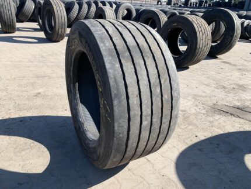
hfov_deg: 67.3
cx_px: 126
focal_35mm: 26
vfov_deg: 53.1
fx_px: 189
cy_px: 94
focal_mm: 4.25
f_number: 1.8
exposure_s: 1/1136
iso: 25
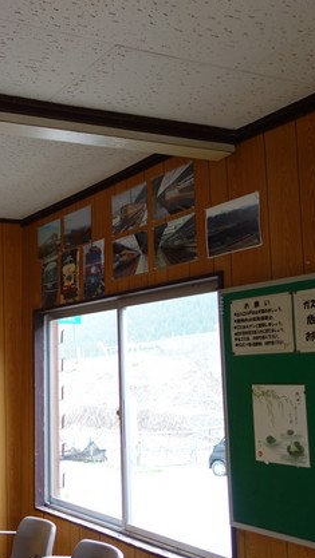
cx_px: 19
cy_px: 283
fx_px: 667
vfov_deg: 45.5
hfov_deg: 25.6
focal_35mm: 45
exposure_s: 1/80
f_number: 1.8
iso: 125
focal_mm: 10.4
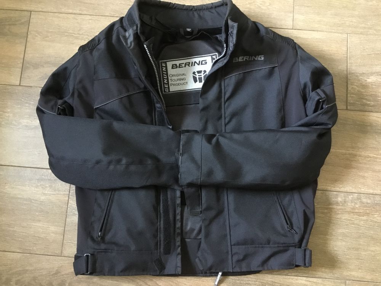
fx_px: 341
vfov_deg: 45.4
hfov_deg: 58.4
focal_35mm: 31
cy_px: 143
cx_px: 190
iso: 500
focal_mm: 3.3
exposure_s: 1/17
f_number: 2.4
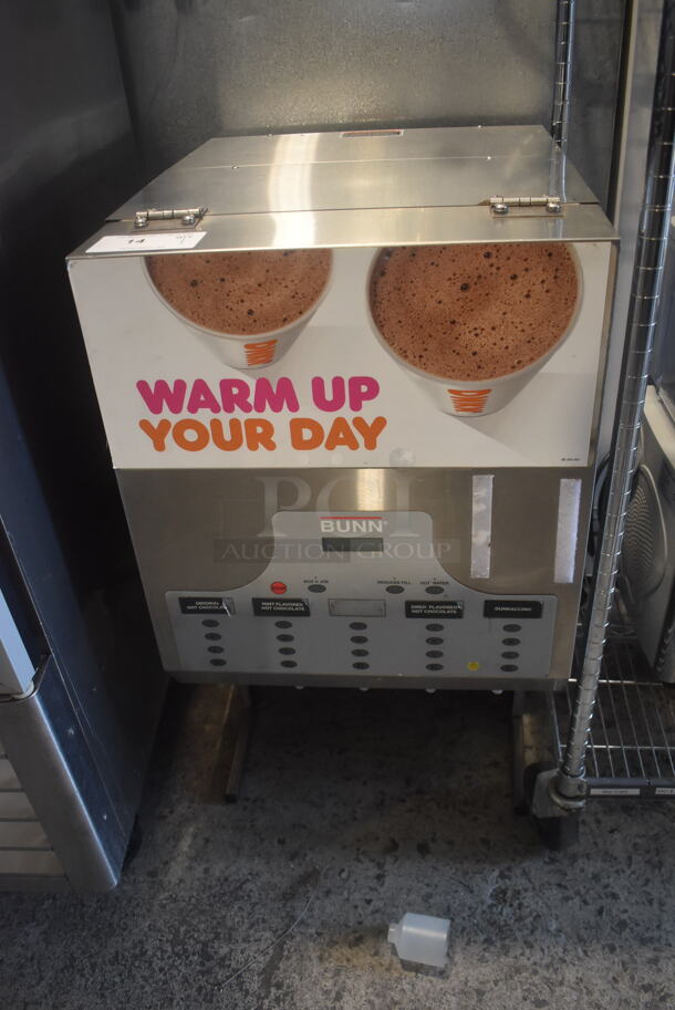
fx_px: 842
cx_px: 338
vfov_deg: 61.9
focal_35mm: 30
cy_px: 505
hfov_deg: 43.7
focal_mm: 20
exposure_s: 1/125
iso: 1400
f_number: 3.5
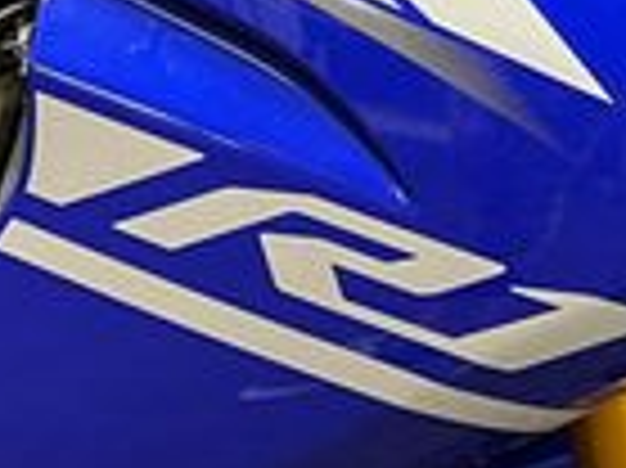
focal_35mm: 120
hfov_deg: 16.4
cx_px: 167
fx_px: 2168
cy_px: -18
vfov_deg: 12.2
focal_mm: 5.1
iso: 500
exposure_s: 1/50
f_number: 1.6
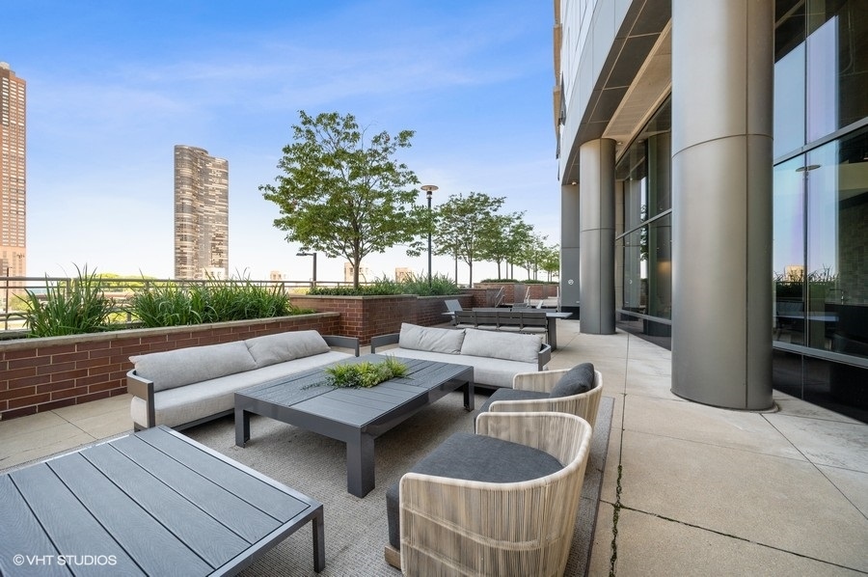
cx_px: 434
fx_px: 337
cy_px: 288
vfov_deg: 81.1
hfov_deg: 104.3
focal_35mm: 14
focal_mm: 14
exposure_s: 1/60
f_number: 8
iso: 320
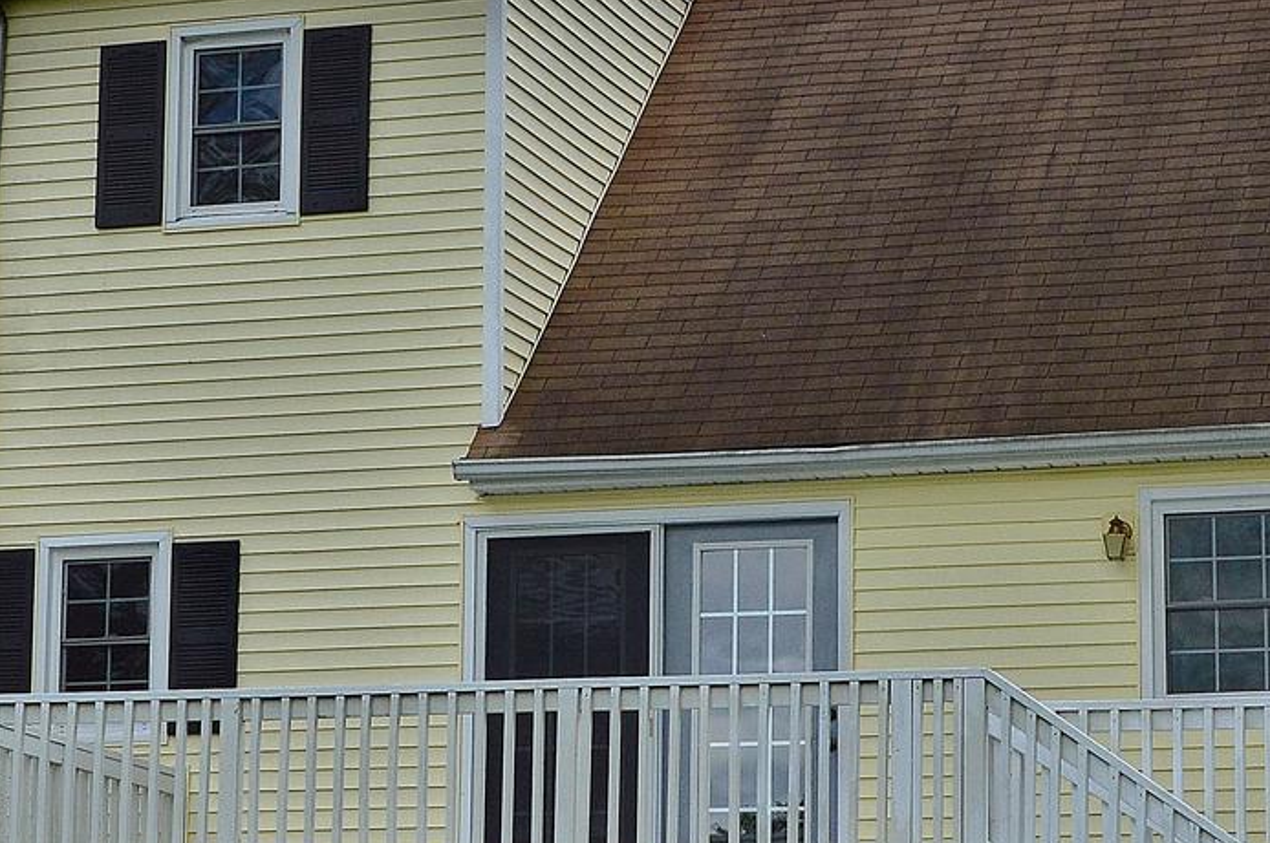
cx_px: 538
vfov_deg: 11.0
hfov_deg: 16.5
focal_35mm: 124
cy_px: 584
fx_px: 4369
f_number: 11
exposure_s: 1/400
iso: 400
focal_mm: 28
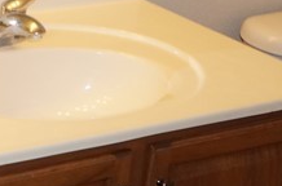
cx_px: -153
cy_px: -97
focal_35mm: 150
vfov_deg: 8.9
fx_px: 1172
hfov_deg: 12.9
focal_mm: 20
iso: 800
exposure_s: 1/60
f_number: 4
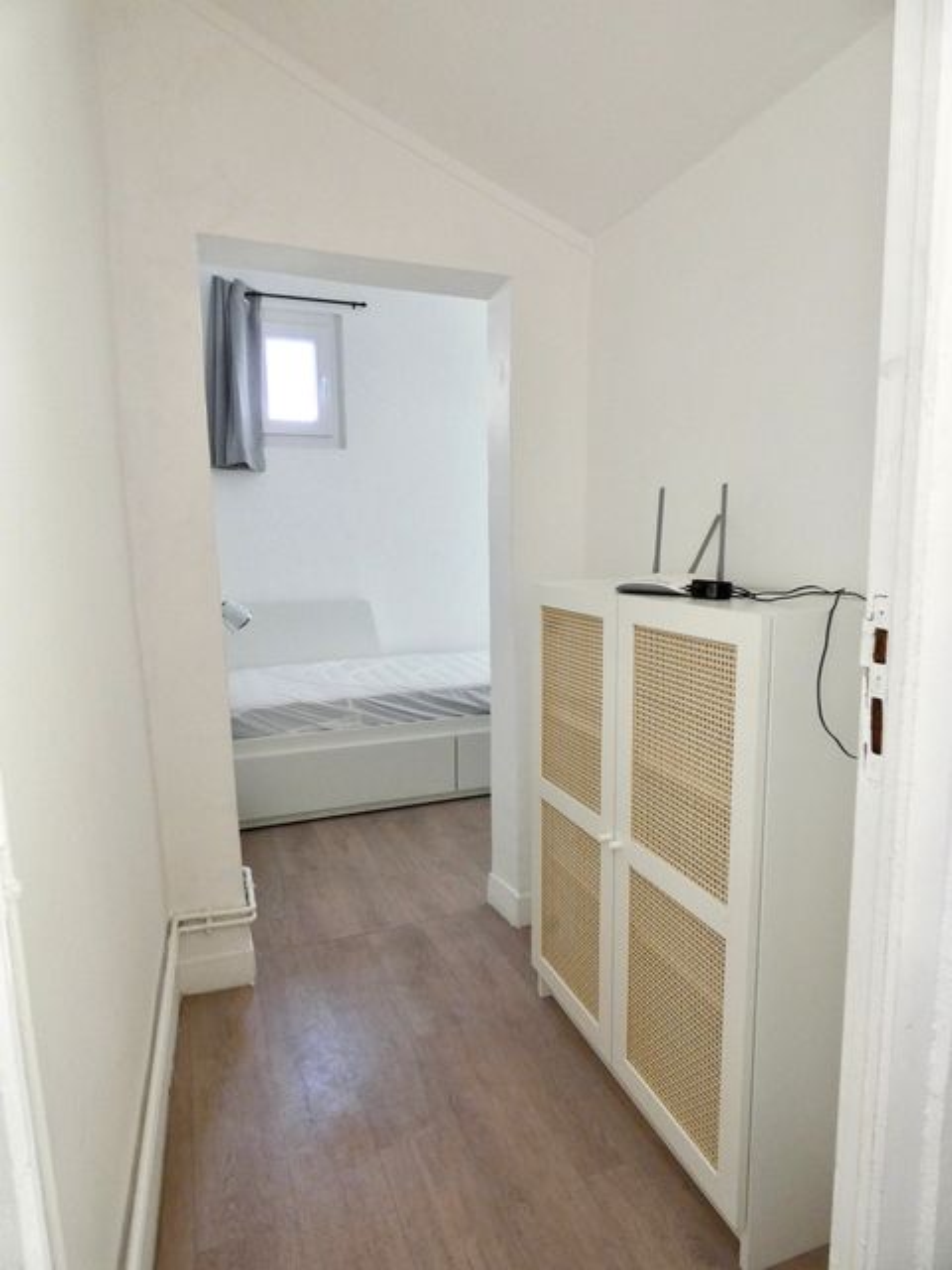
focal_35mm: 20
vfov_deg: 81.7
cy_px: 635
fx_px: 733
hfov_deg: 66.0
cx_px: 476
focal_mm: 3.6
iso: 200
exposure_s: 1/60
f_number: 2.8
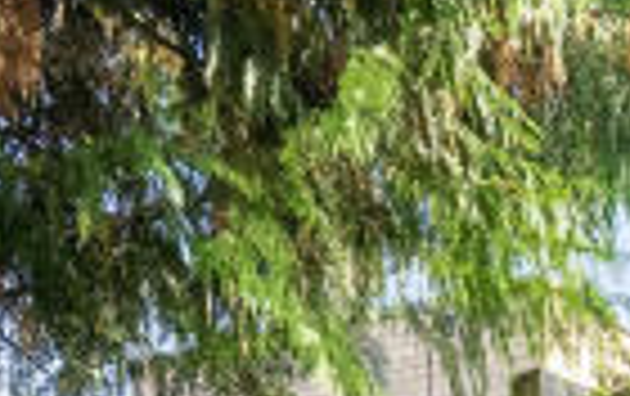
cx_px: 1102
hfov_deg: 15.3
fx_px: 2046
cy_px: 1366
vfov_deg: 8.4
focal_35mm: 119
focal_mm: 16
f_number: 8
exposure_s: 1/1000
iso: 1000
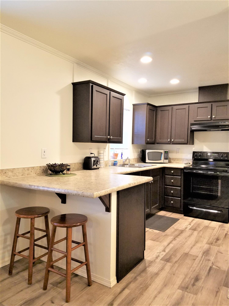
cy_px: 153
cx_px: 114
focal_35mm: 26
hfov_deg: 53.1
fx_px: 229
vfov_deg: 67.3
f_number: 1.7
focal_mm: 4.2
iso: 160
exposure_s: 1/40
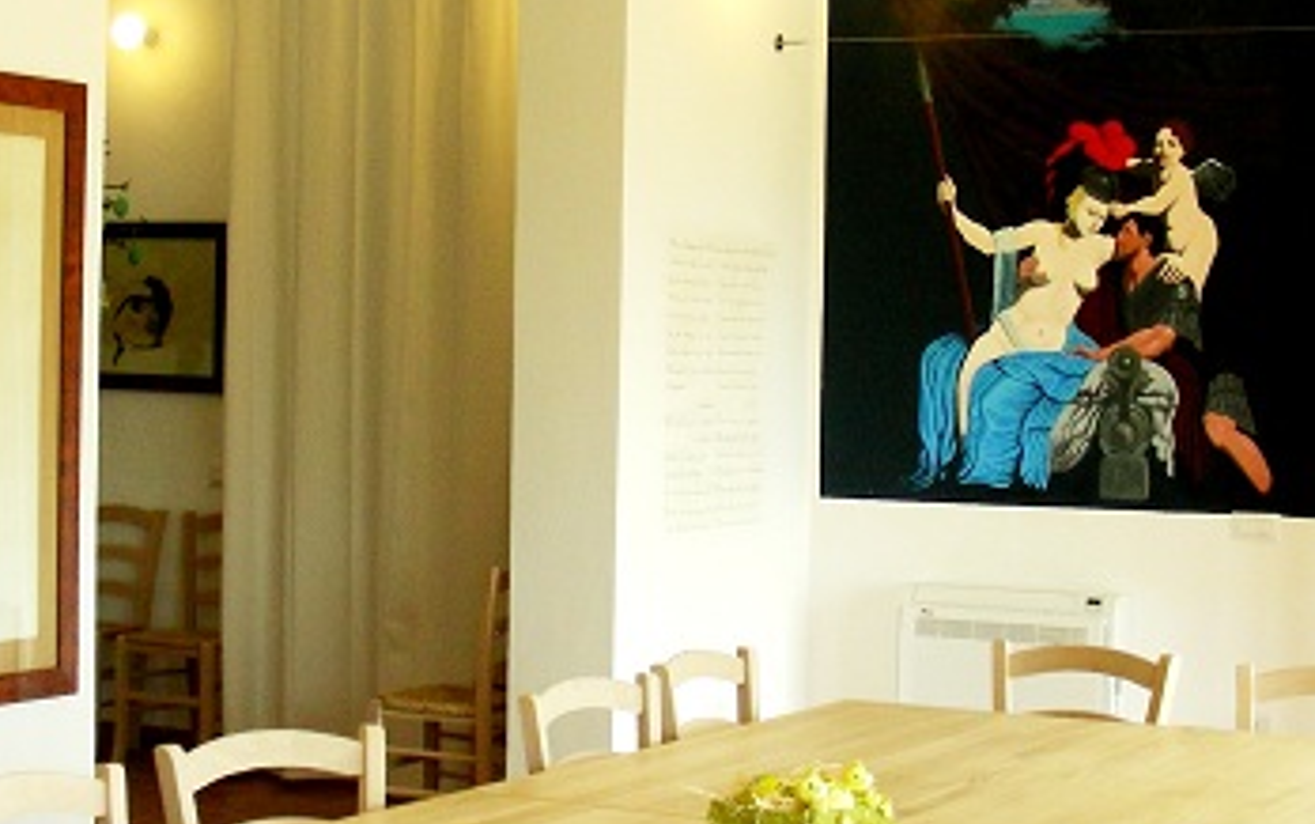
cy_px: 389
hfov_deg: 27.8
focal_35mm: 74
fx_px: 2654
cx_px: 661
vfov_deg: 17.6
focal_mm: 6.3
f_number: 3.5
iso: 50
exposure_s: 1/58.6
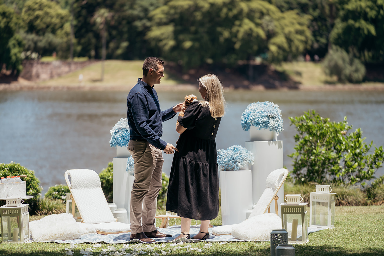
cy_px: 128
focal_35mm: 150
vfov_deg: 9.2
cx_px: 192
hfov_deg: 13.7
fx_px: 1600
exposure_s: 1/800
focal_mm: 150
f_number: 2.8
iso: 100
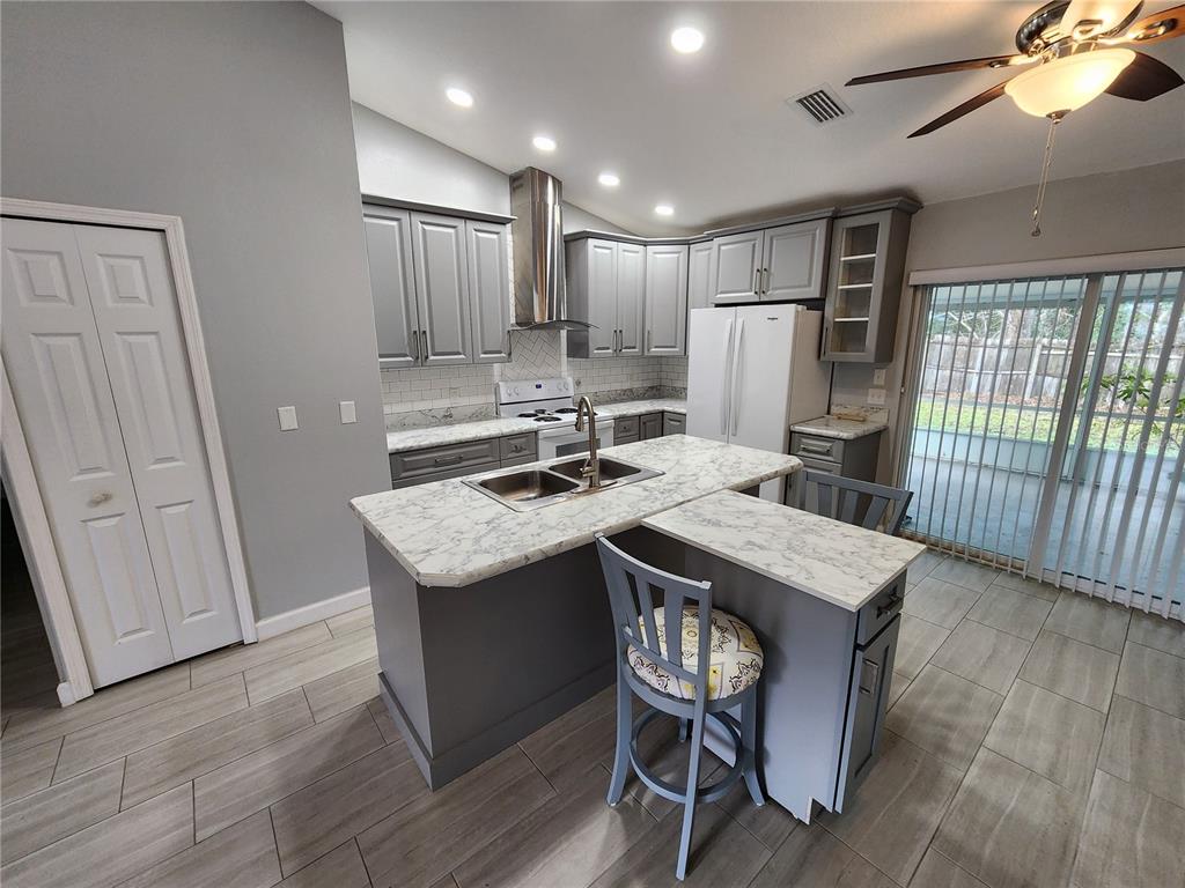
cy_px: 444
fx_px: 445
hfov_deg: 106.2
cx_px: 592
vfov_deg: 89.9
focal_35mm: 13
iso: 200
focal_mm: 2.2
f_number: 2.2
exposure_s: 1/60
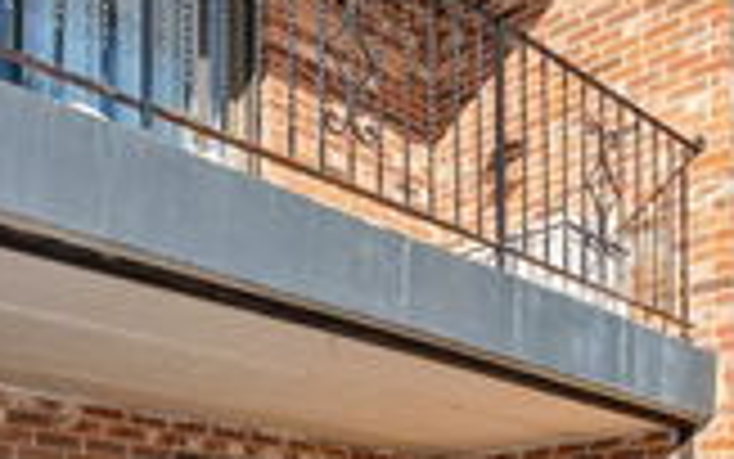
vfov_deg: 21.7
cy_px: 662
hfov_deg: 39.5
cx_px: 342
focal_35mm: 51
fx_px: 1021
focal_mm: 11.5
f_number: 7.1
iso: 125
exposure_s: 1/200
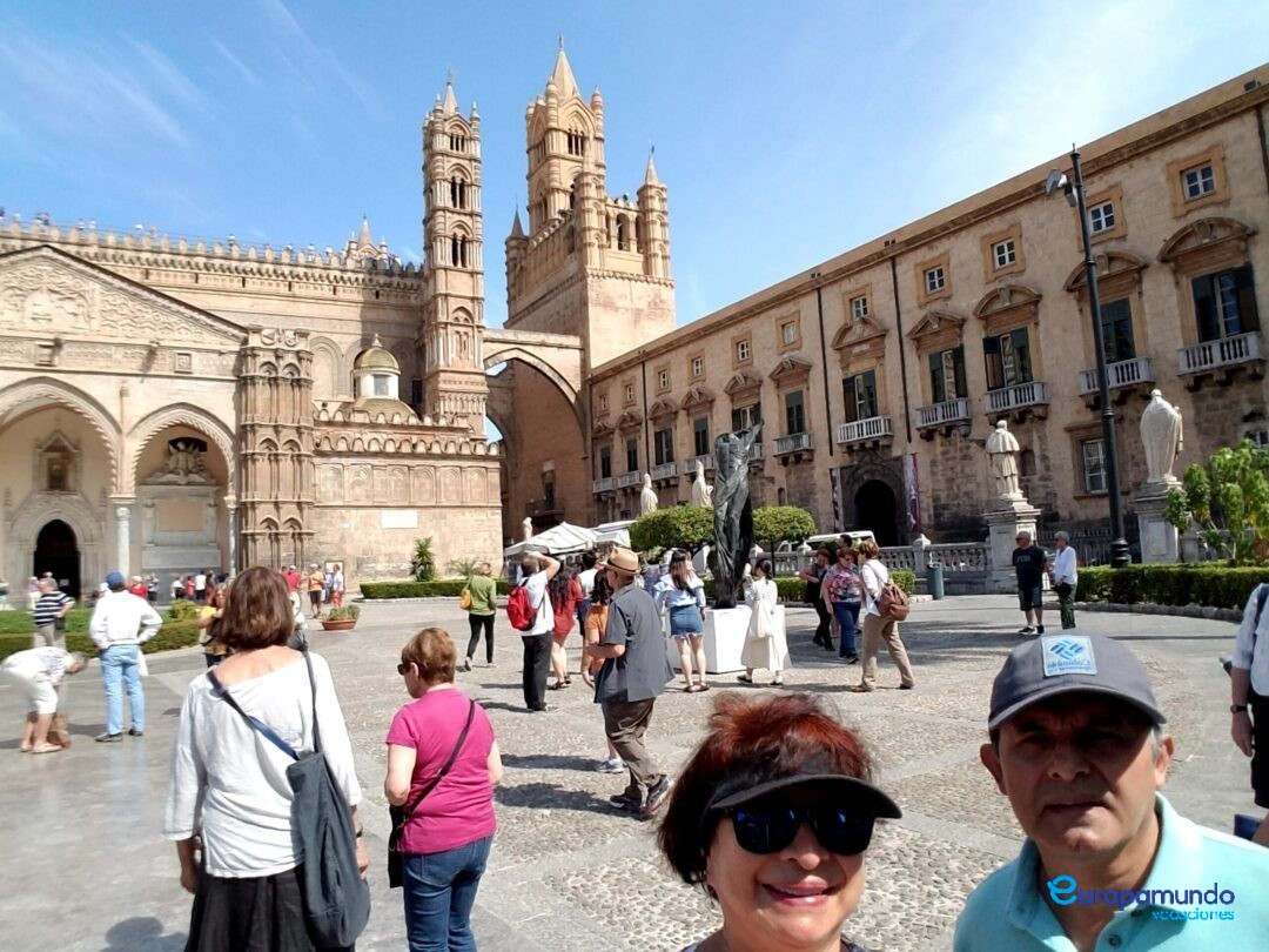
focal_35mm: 21
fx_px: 770
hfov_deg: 79.0
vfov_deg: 63.4
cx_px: 634
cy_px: 476
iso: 50
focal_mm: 2.1
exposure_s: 1/1724
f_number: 1.7
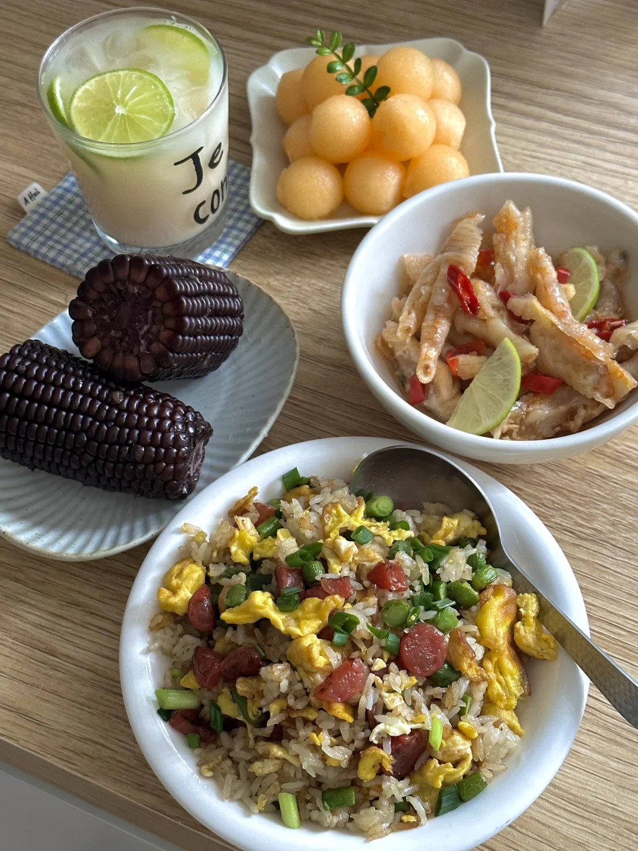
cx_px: 319
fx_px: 1180
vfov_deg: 39.7
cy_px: 426
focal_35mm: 48
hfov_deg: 30.3
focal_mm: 6.86
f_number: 1.78
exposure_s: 1/47
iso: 250
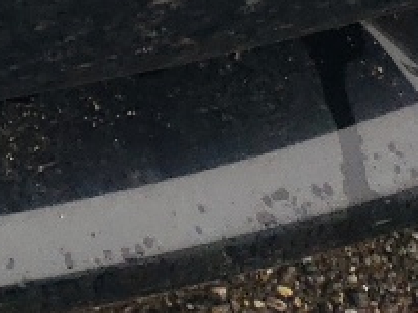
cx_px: -531
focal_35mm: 201
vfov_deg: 6.3
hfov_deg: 9.0
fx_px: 2426
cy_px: -834
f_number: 1.5
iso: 50
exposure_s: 1/213
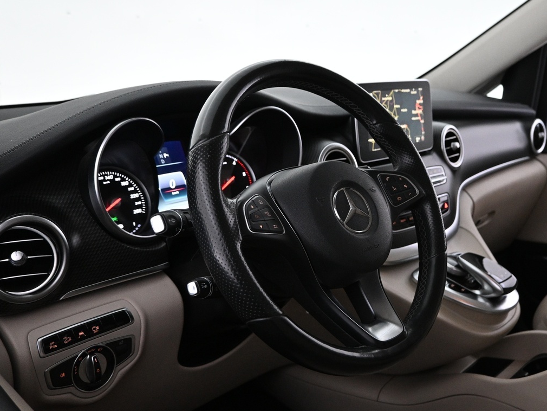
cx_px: 332
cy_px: 213
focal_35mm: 37
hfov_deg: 49.8
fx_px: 585
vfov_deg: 38.7
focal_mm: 16
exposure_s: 1/50
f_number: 3.5
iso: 1600
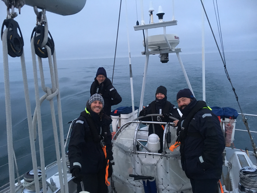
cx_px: 128
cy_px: 96
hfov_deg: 61.7
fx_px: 215
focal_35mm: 29
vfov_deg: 48.2
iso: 400
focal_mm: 4.15
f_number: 2.2
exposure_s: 1/17
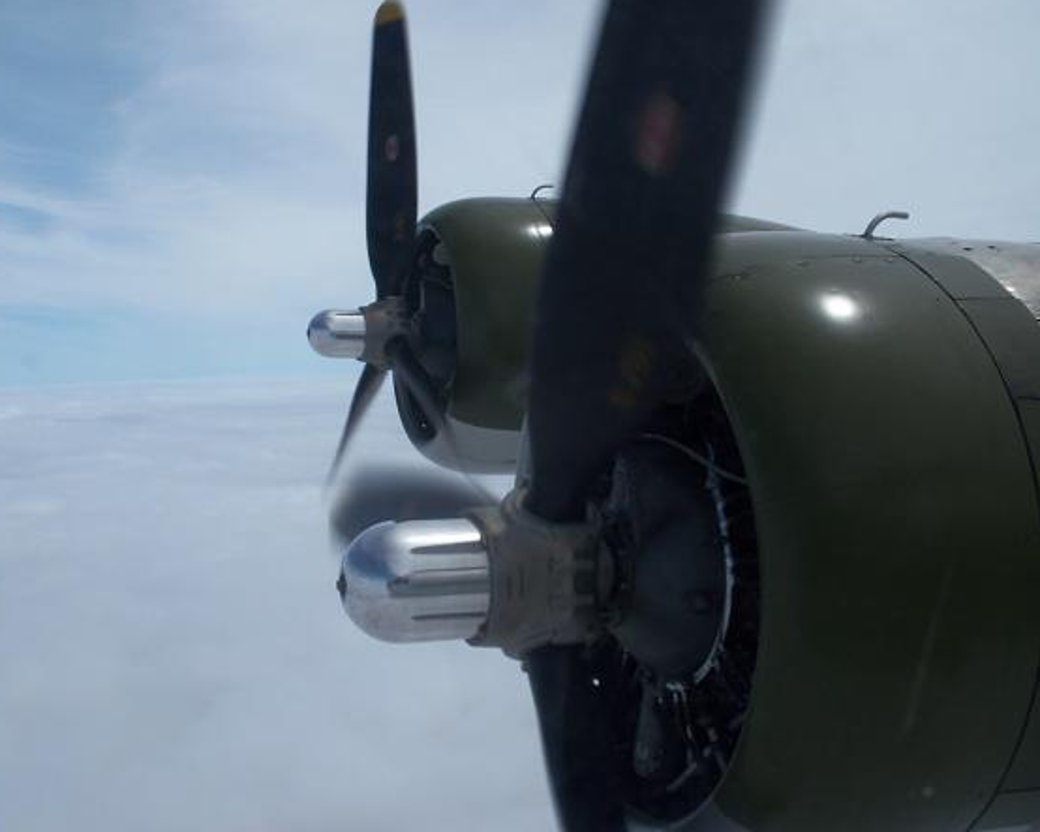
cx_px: 509
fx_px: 1139
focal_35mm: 37
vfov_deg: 40.1
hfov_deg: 49.1
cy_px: 413
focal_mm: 6.3
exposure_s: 1/1600
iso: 64
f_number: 5.5
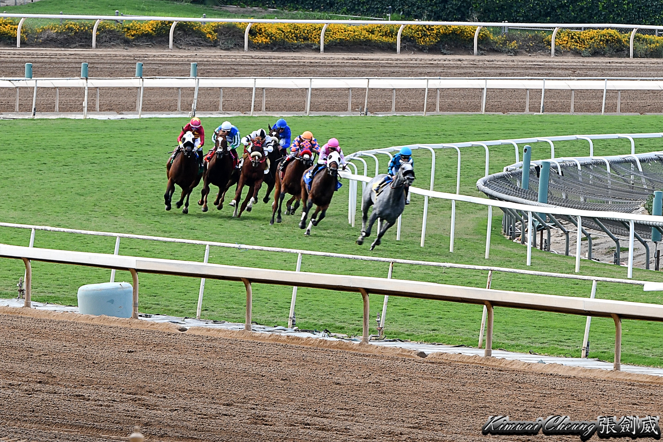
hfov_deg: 10.3
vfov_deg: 6.9
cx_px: 332
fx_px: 3683
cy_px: 221
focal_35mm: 200
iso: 200
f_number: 9
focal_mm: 200
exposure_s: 1/160
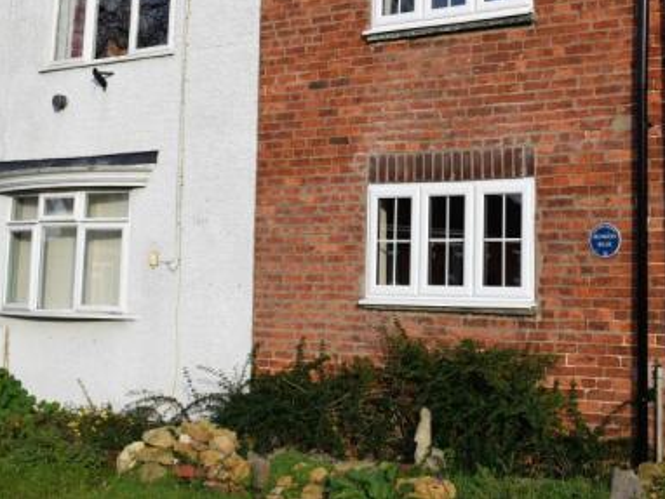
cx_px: 511
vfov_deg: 25.4
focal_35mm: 57
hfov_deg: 33.1
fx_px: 1092
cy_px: 121
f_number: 11
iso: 500
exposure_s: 1/500
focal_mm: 23
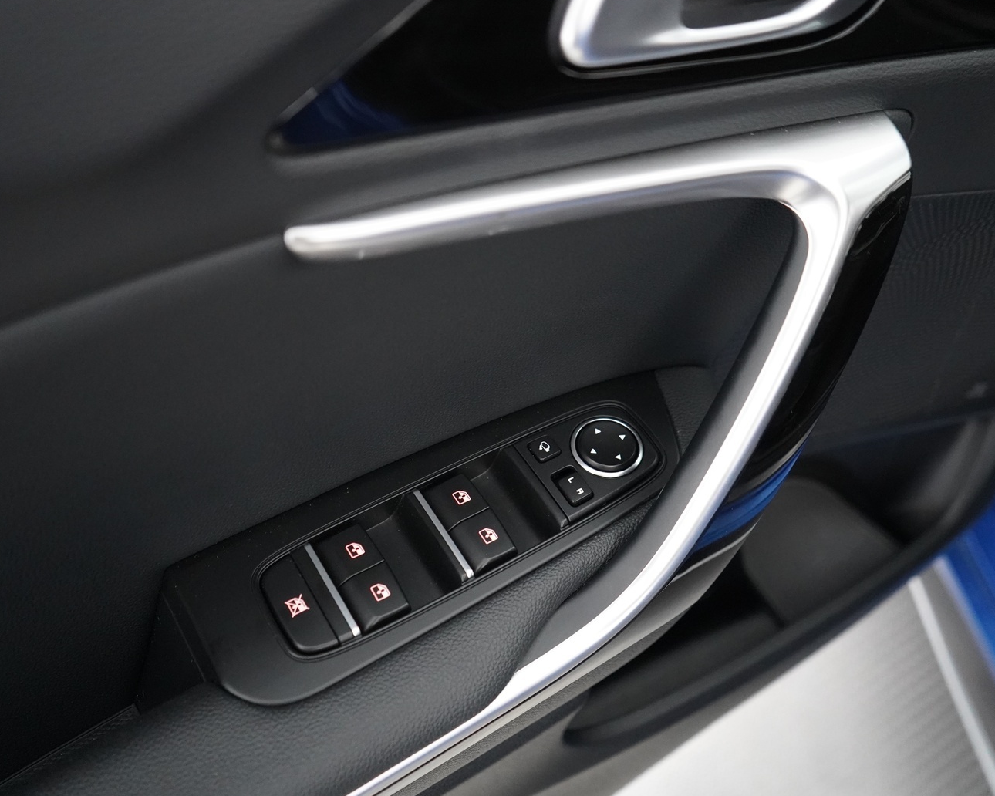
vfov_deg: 44.5
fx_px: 972
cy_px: 393
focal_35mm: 33
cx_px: 533
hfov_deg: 54.2
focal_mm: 28
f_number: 3.5
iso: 8000
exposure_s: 1/50
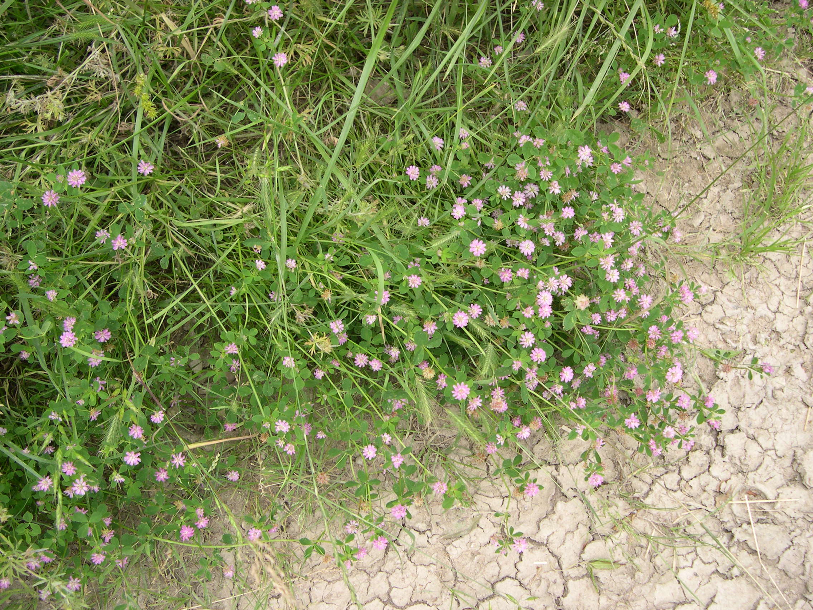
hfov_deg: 49.0
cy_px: 305
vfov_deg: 37.7
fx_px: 892
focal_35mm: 38
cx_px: 406
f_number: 2.8
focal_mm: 8
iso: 100
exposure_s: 1/367
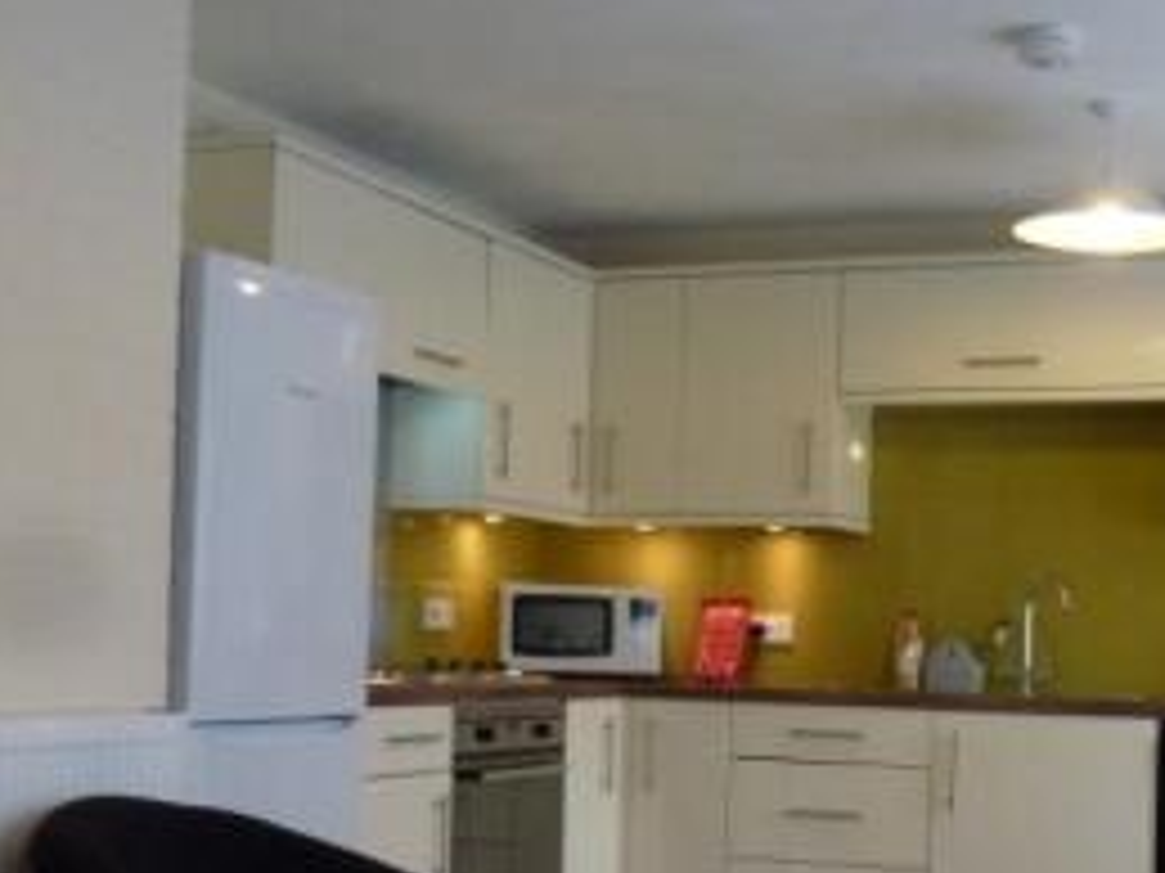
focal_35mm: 54
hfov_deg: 34.9
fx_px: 1817
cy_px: 668
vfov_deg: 26.6
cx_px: 861
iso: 250
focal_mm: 4.3
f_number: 3.3
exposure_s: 1/60
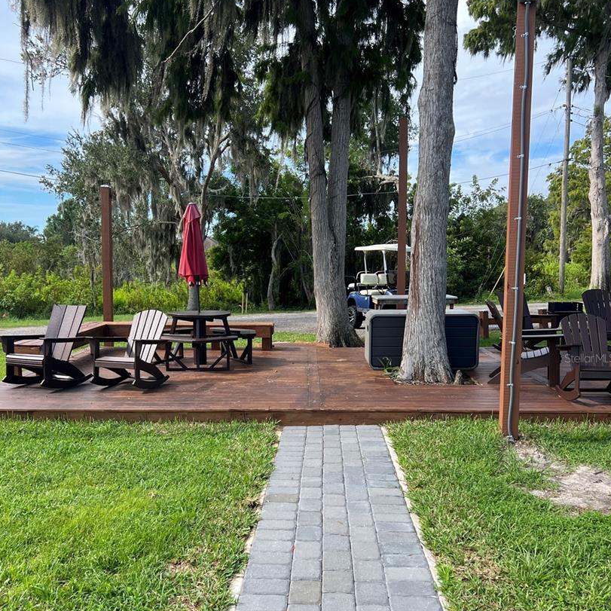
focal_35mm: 34
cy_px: 358
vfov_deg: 48.2
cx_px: 279
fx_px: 679
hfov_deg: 48.4
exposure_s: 1/1575
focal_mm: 5.7
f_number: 1.5
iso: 50
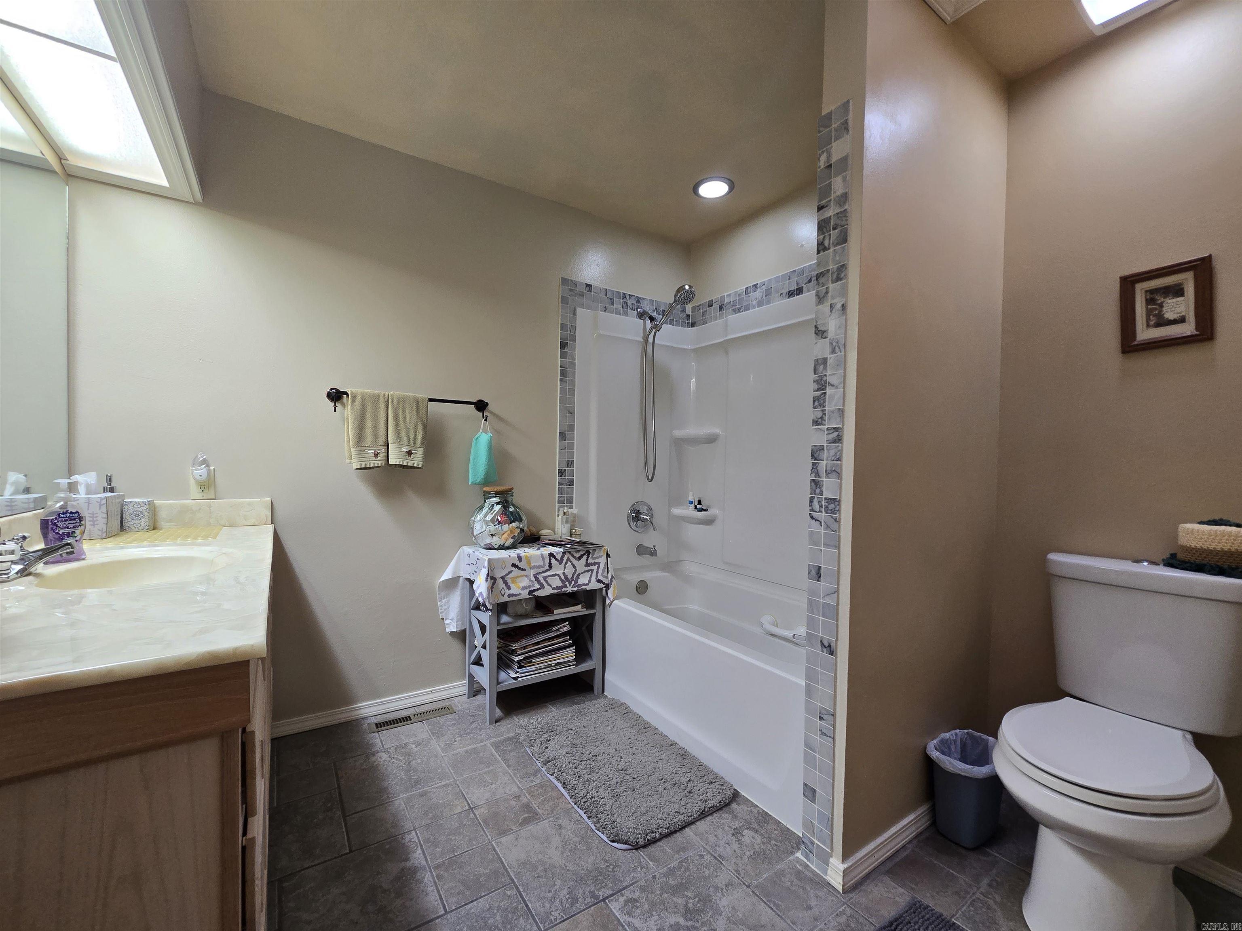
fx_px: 466
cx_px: 621
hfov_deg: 106.2
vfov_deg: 89.9
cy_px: 466
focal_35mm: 13
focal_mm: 2.2
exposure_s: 1/60
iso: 160
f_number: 2.2
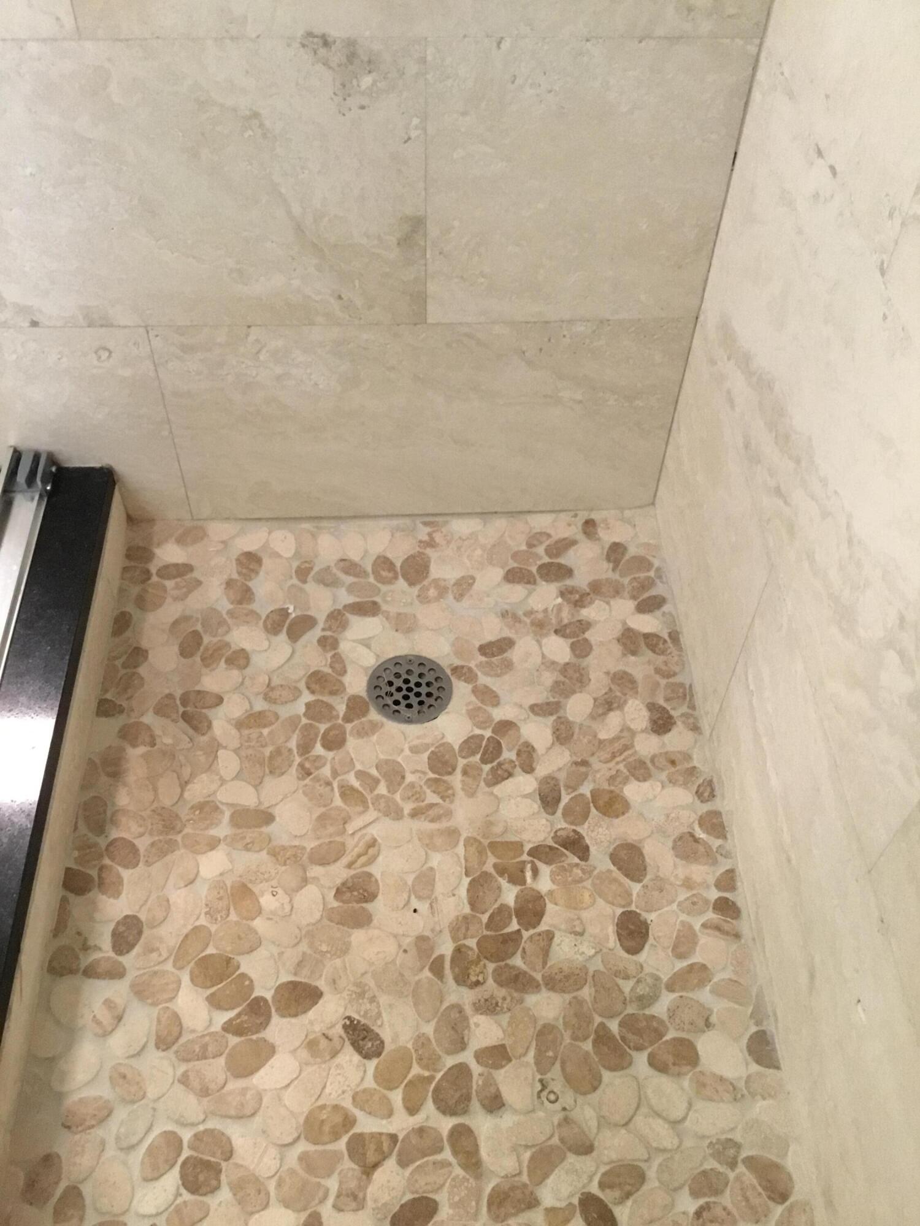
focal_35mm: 31
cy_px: 613
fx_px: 1099
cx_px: 460
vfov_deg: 58.4
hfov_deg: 45.4
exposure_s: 1/30
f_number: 2.4
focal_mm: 3.3
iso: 160
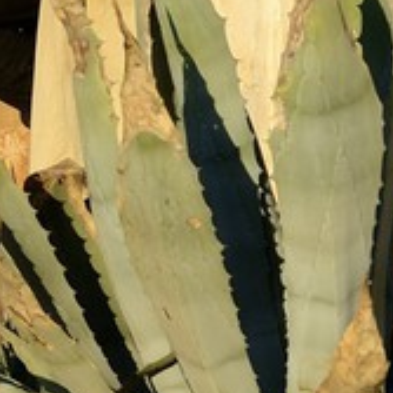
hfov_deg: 5.3
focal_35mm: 293
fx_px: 3763
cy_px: -280
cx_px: -1134
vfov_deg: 5.9
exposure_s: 1/640
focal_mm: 36
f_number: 7.1
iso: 200
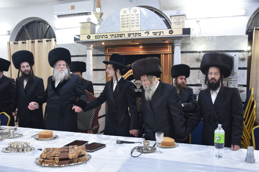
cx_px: 130
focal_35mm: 33
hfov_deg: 57.2
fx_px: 237
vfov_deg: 40.0
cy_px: 86
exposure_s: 1/125
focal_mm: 22
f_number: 5.6
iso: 1000
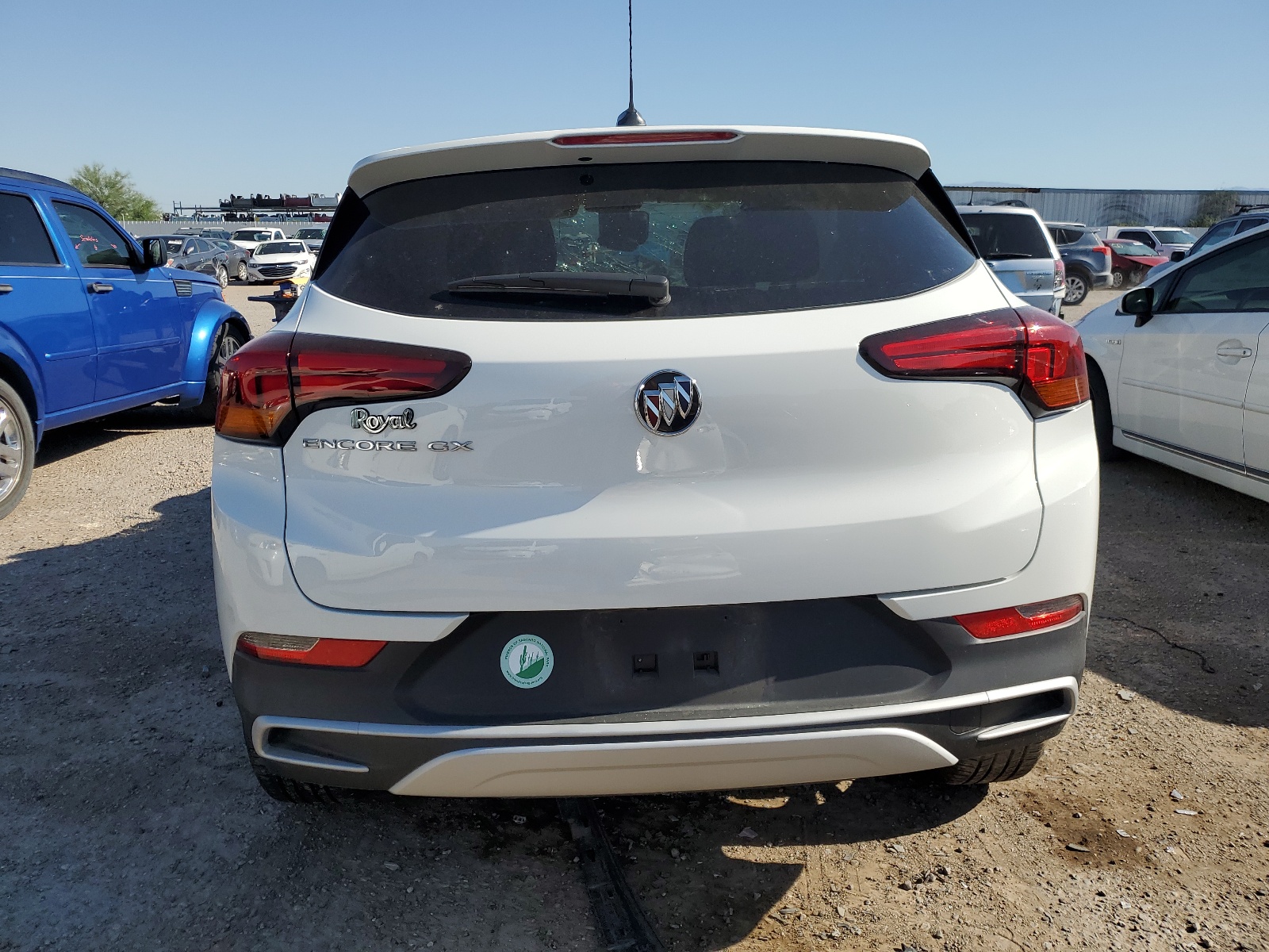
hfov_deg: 67.3
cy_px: 476
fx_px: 953
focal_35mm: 26
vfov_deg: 53.1
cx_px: 634
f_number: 1.5
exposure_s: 1/5000
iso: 50
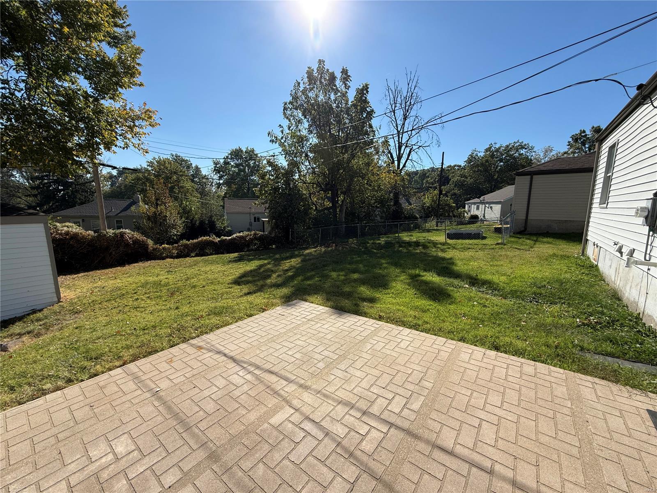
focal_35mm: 14
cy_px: 246
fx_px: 266
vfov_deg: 85.7
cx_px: 328
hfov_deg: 102.1
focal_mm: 2.22
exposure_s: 1/1656
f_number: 2.2
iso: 50
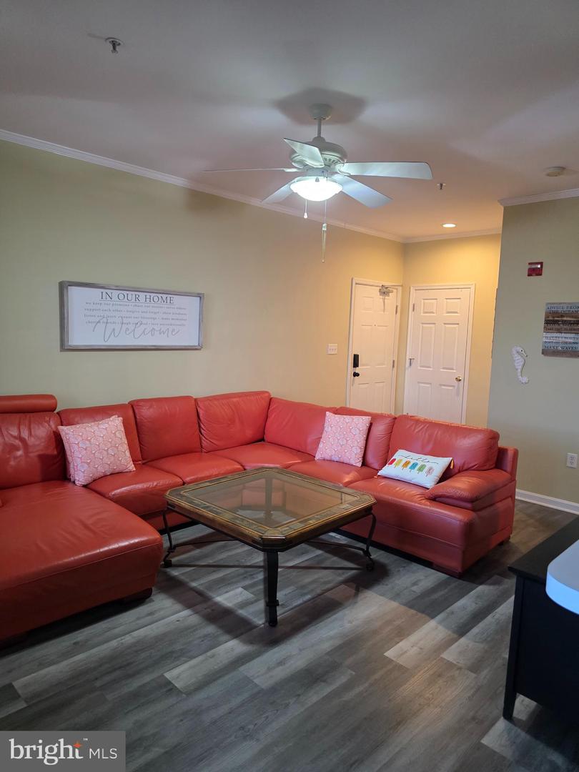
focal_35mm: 23
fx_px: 513
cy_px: 386
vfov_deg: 73.9
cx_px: 290
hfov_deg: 58.9
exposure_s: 1/120
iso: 640
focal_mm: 6.3
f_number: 1.7
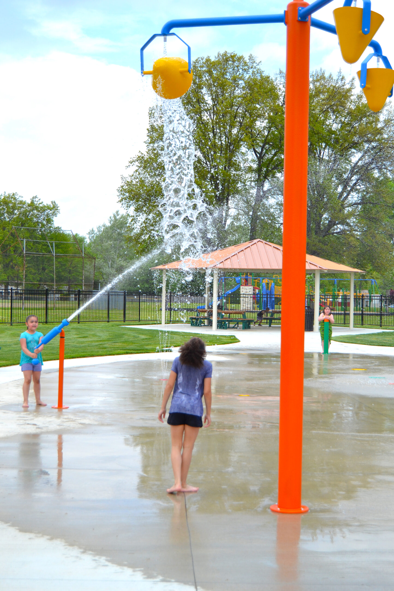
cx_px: 197
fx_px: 985
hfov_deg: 22.6
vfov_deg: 33.4
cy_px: 296
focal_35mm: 60
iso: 400
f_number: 5.6
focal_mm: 40
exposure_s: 1/1250
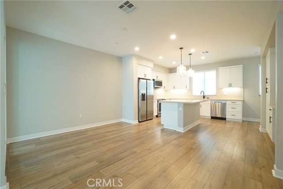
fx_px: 118
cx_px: 142
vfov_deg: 77.4
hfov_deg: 100.4
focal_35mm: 15
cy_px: 94
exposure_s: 1/50
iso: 2000
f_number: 7.1
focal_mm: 10
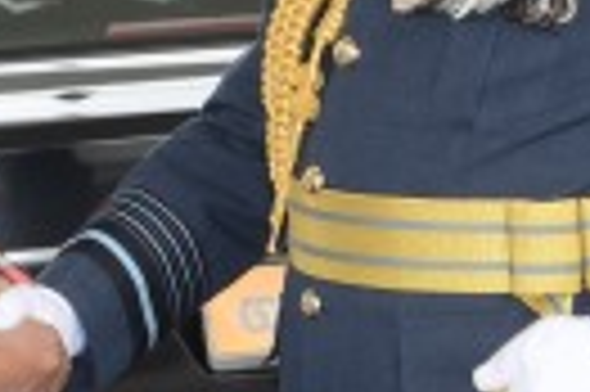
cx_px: -122
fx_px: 3830
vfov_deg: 5.8
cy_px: -2
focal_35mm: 234
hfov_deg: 8.7
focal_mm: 34
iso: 250
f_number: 6.3
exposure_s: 1/200
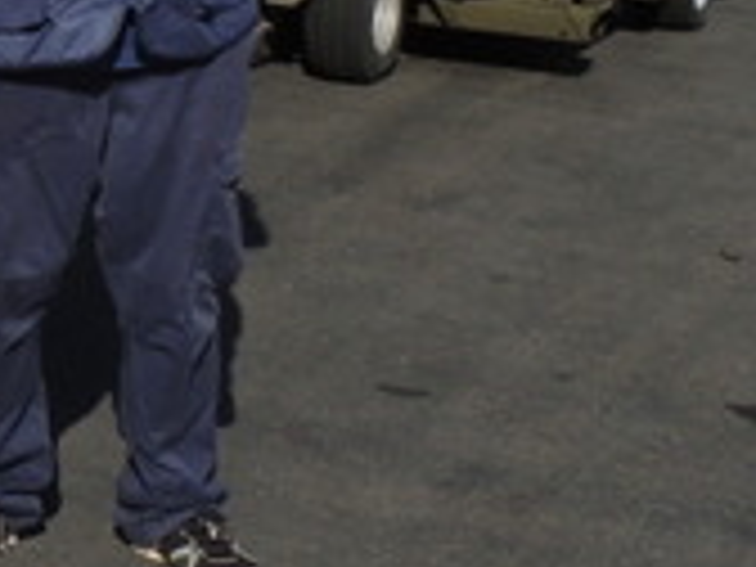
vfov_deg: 10.8
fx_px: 2905
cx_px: -680
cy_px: -238
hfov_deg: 13.1
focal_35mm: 133
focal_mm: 4.9
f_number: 3.8
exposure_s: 1/1250
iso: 100
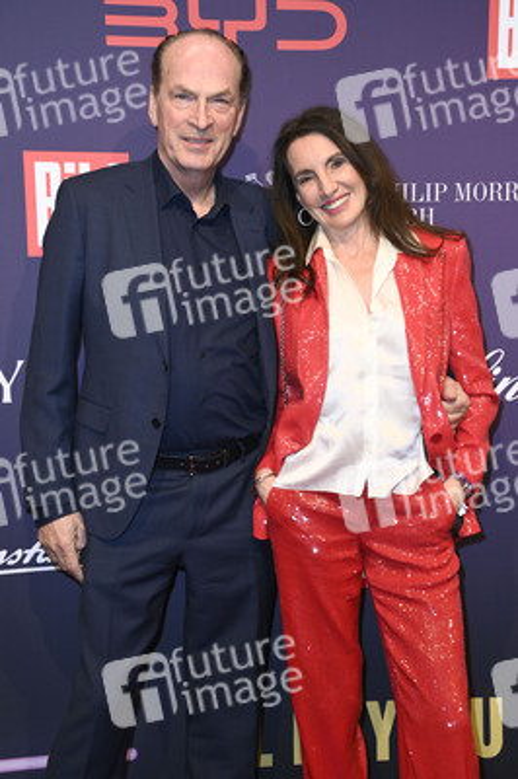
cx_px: 259
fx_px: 1340
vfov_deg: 32.4
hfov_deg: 21.9
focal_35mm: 62
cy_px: 390
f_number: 6.3
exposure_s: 1/250
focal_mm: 62
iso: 500
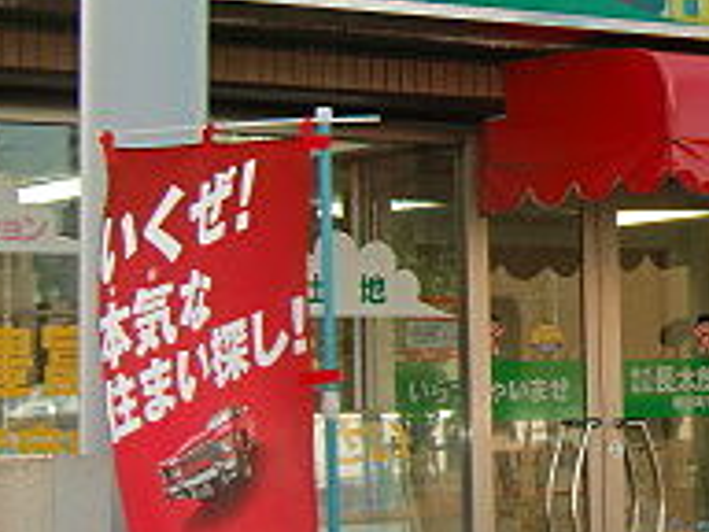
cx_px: 979
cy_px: 74
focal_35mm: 133
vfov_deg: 11.1
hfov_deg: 14.1
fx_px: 2724
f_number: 3.8
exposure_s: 1/160
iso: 64
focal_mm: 7.1
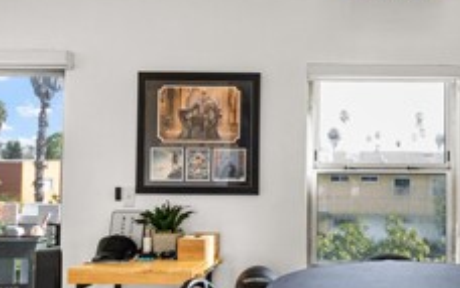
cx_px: 355
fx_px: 502
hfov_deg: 47.1
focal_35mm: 40
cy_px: 142
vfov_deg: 32.1
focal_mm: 14
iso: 800
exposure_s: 1/80
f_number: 8
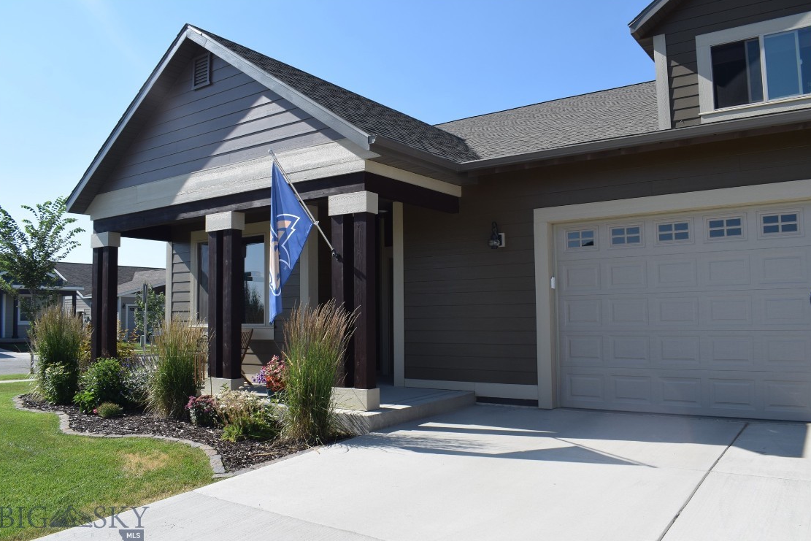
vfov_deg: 46.4
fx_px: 631
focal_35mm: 28
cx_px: 410
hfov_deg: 65.5
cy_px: 272
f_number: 9
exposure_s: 1/320
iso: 200
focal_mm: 18
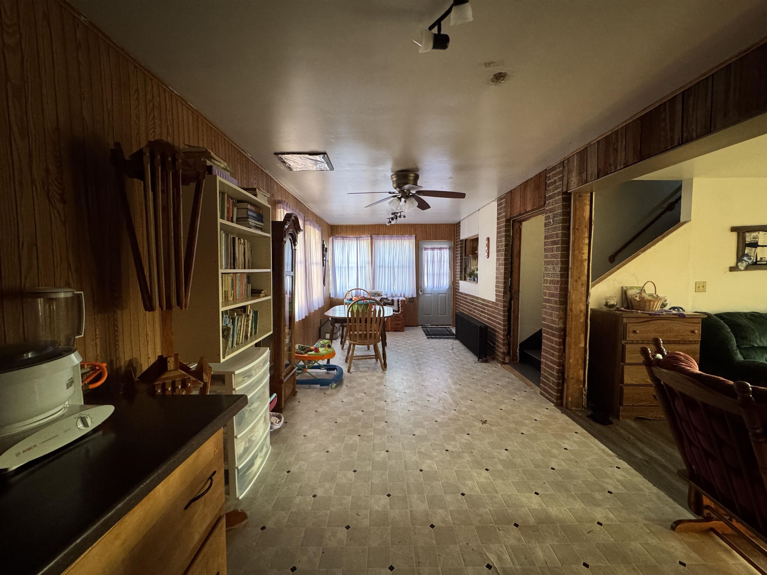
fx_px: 310
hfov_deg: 102.1
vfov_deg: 85.7
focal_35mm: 14
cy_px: 288
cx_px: 384
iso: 640
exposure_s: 1/60
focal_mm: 2.22
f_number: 2.2
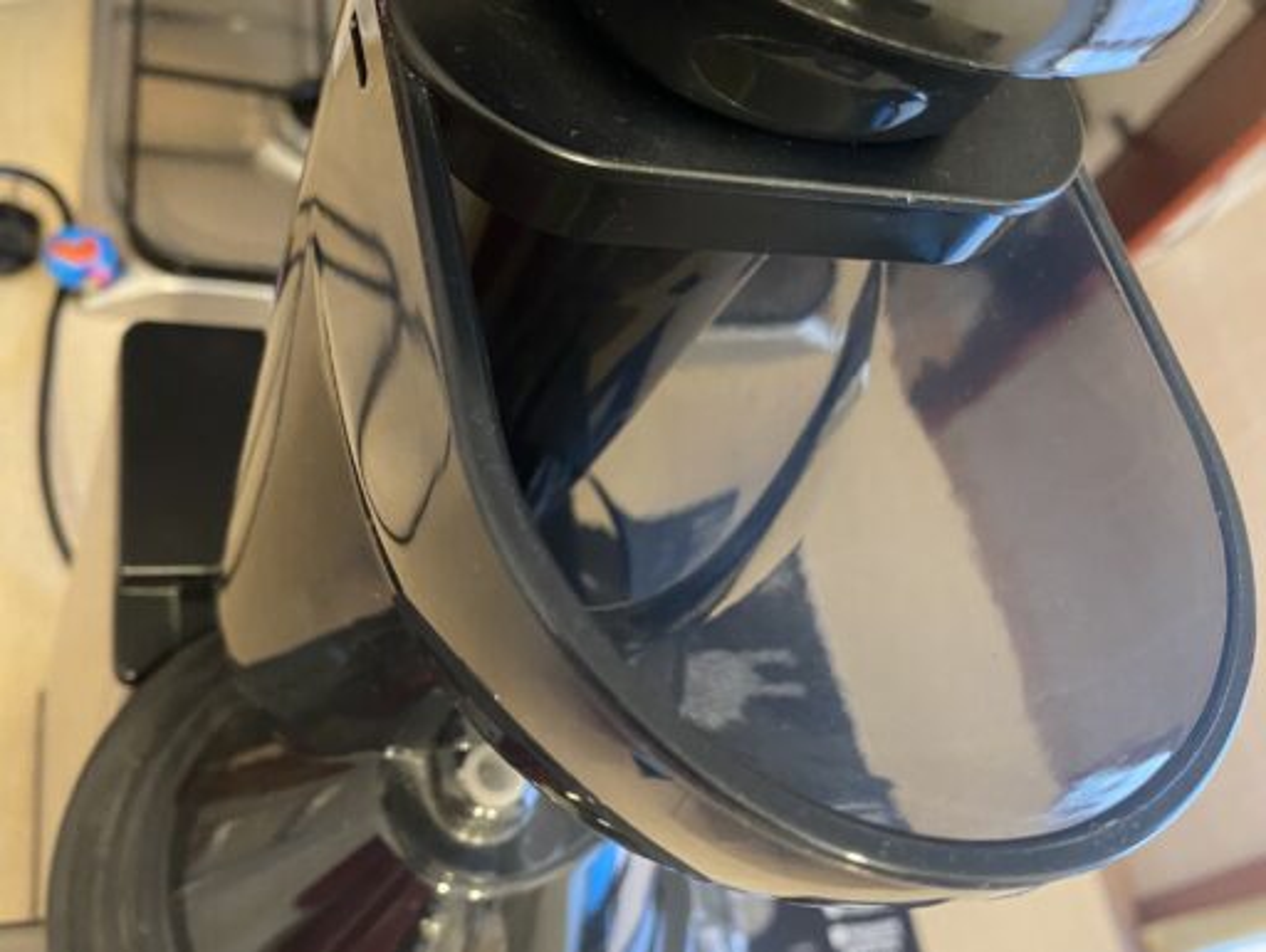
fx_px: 915
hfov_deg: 69.3
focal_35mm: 25
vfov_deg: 55.0
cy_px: 476
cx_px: 633
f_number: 1.8
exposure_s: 1/25
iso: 500
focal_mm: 4.25
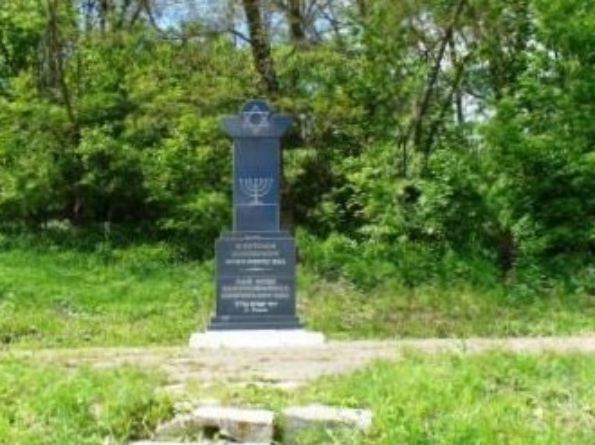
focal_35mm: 49
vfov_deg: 29.6
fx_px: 842
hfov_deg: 38.9
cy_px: 239
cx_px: 262
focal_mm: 6.1
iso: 80
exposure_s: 1/160
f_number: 5.6
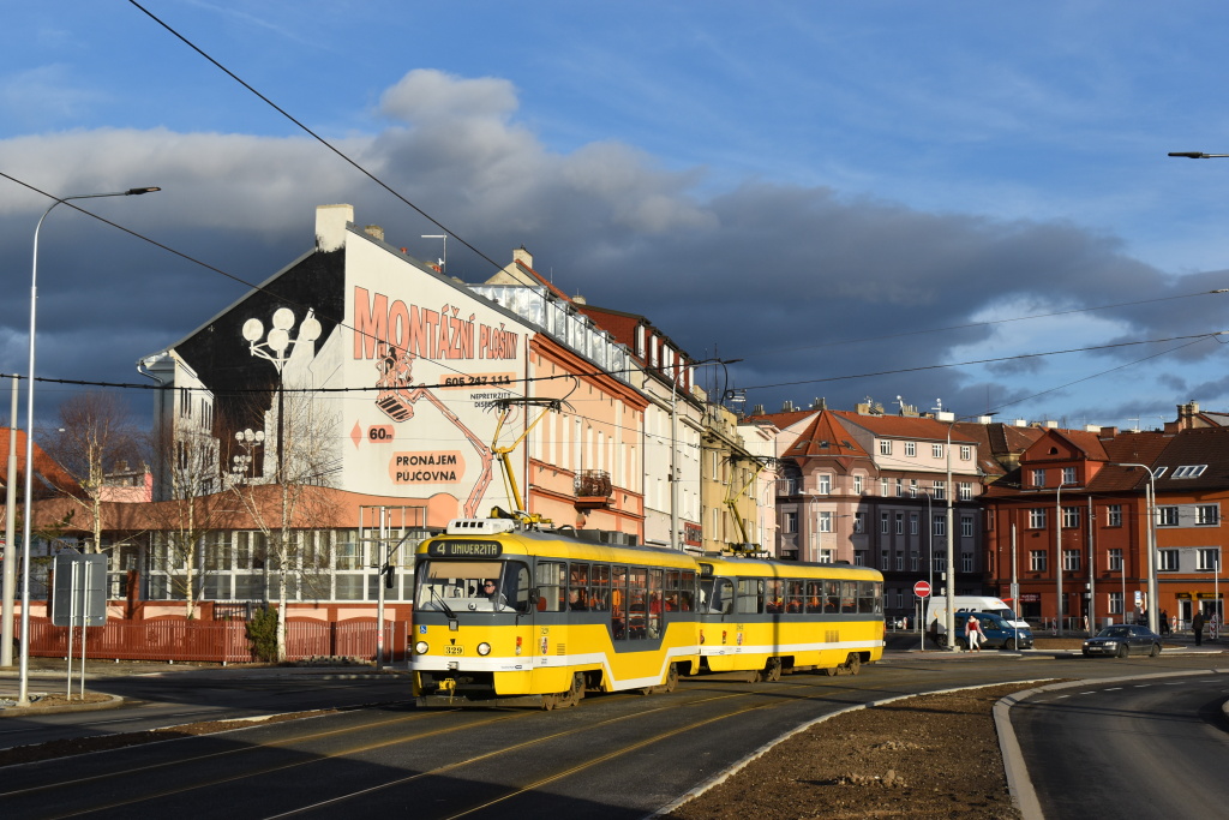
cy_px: 410
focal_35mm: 60
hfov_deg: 33.4
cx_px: 614
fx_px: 2048
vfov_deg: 22.6
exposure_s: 1/400
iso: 200
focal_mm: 40
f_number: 10
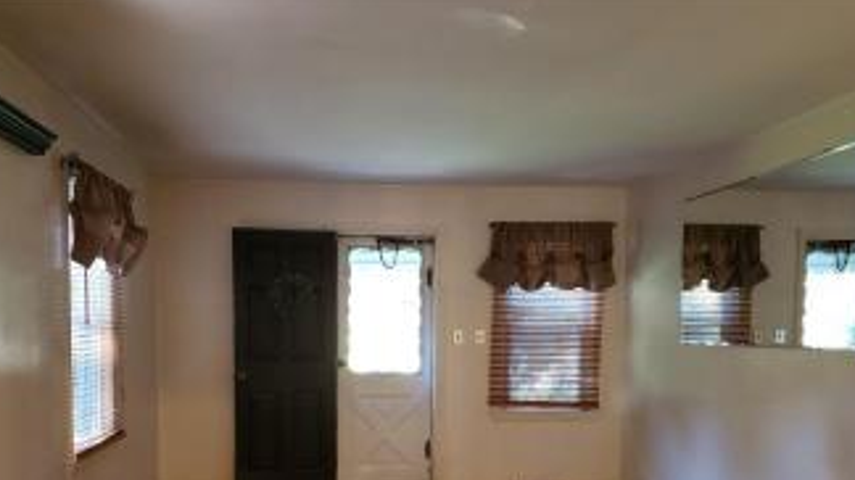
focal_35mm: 35
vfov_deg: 32.8
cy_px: 382
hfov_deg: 56.6
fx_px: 793
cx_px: 401
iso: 320
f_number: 1.5
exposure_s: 1/30
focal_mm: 4.3
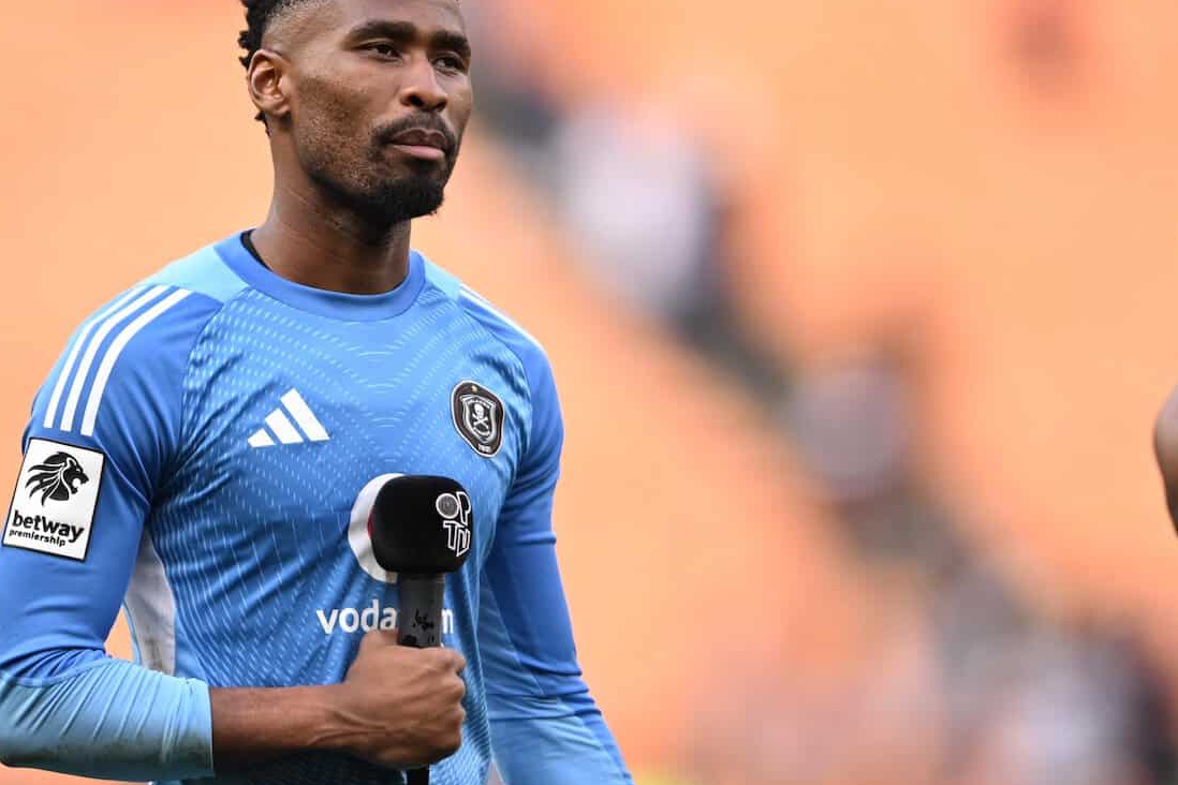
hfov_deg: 2.5
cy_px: 321
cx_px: 435
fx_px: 26830
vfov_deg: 1.7
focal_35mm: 820
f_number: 3.5
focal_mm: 400
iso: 640
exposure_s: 1/640
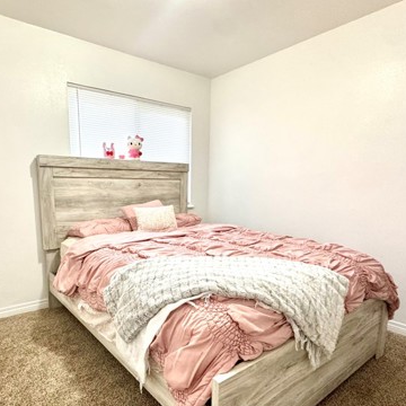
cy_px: 235
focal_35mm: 22
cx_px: 168
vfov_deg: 69.2
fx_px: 292
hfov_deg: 69.1
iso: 640
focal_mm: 2.22
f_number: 2.2
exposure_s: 1/60
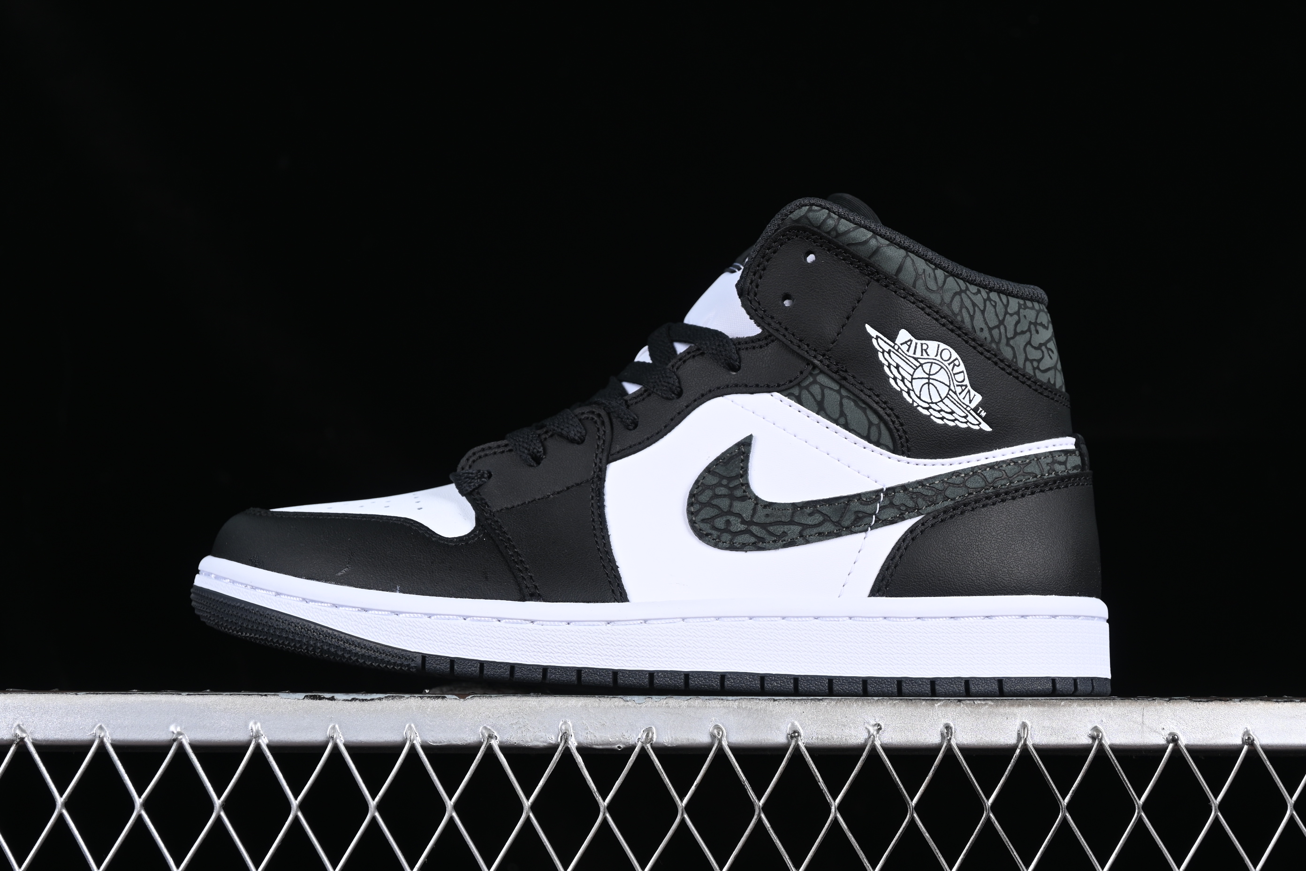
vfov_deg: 18.2
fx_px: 2721
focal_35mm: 75
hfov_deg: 27.0
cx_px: 653
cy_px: 436
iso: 160
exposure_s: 1/60
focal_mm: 50
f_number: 6.3
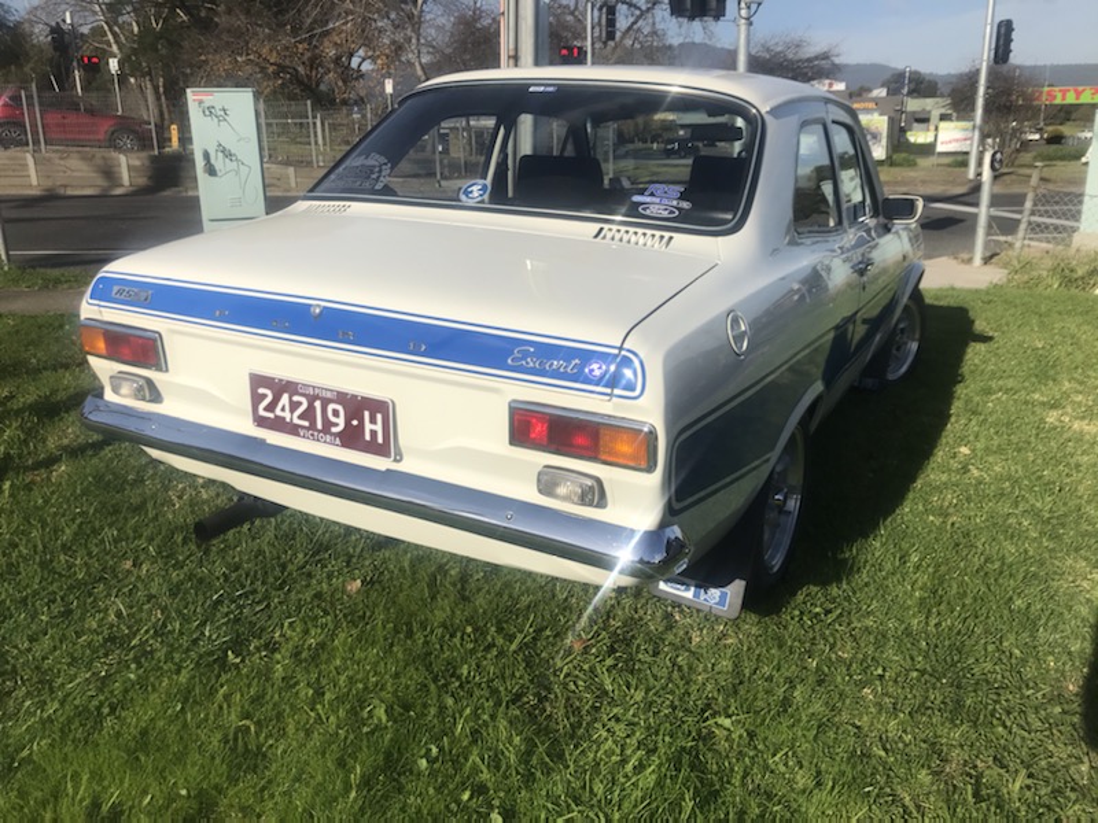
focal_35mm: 28
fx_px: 888
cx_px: 549
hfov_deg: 63.4
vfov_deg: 49.7
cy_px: 412
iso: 20
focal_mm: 3.99
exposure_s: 1/4367
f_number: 1.8
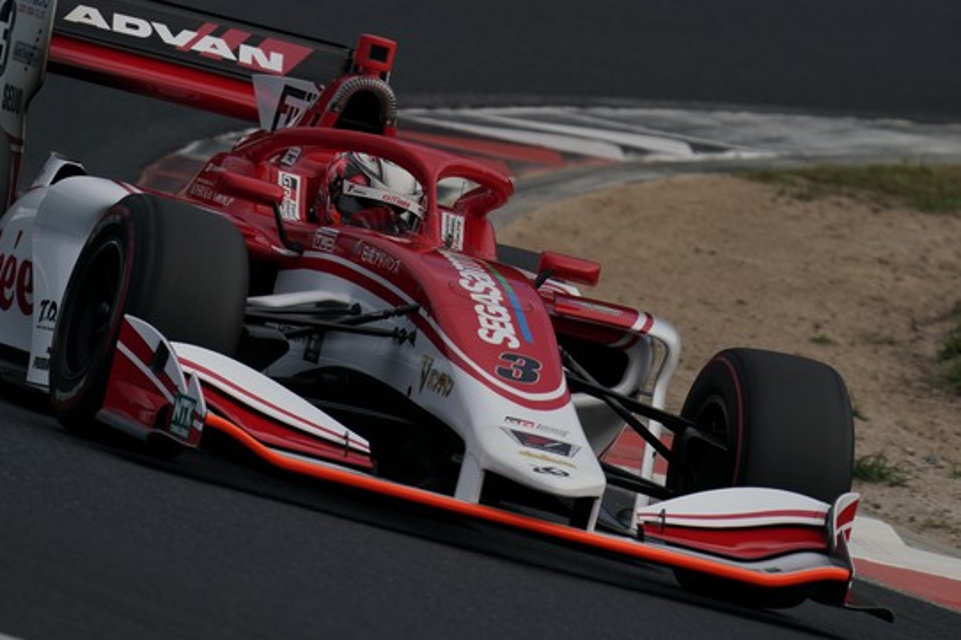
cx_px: 486
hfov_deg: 1.8
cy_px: 269
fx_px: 29780
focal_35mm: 1116
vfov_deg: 1.2
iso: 200
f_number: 9
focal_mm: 840
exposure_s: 1/800
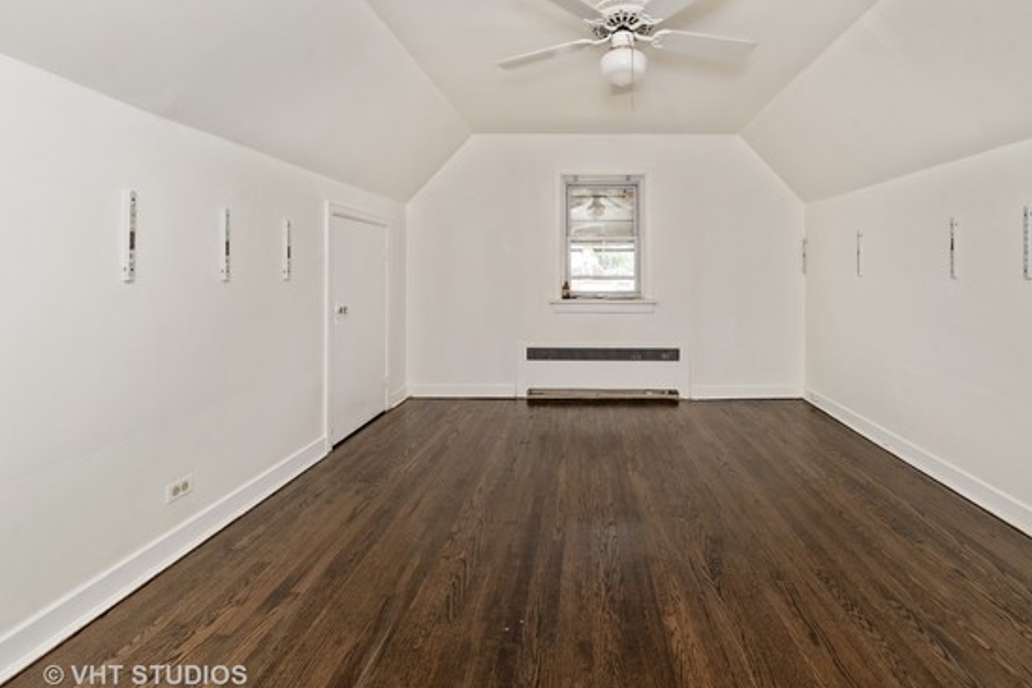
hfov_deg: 103.7
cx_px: 581
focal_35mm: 14
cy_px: 315
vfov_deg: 81.0
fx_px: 401
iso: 200
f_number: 8
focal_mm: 12
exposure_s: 1/60
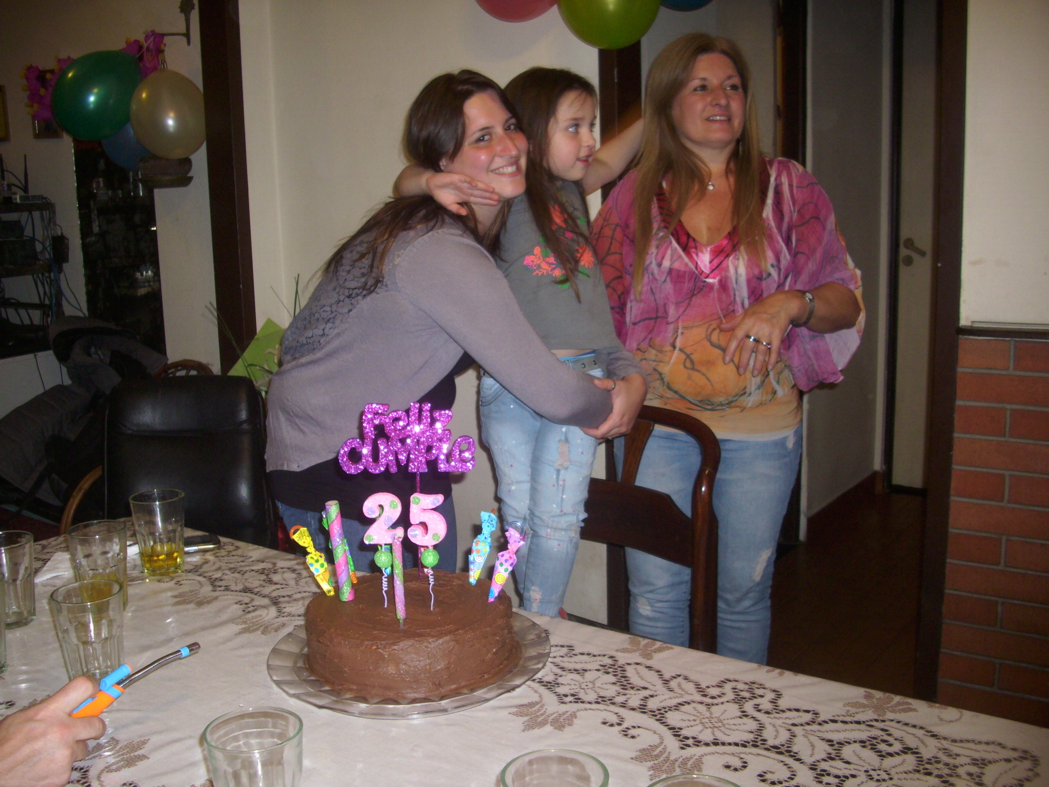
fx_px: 939
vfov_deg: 45.4
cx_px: 524
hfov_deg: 58.4
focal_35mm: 31
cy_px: 394
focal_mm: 6.2
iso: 100
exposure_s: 1/30
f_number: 2.8
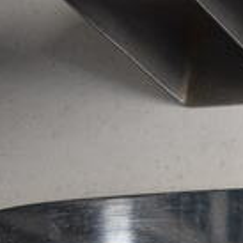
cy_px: 291
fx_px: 810
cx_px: 426
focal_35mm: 102
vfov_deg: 16.4
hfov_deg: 15.0
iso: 1100
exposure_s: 1/125
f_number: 3.5
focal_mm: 18
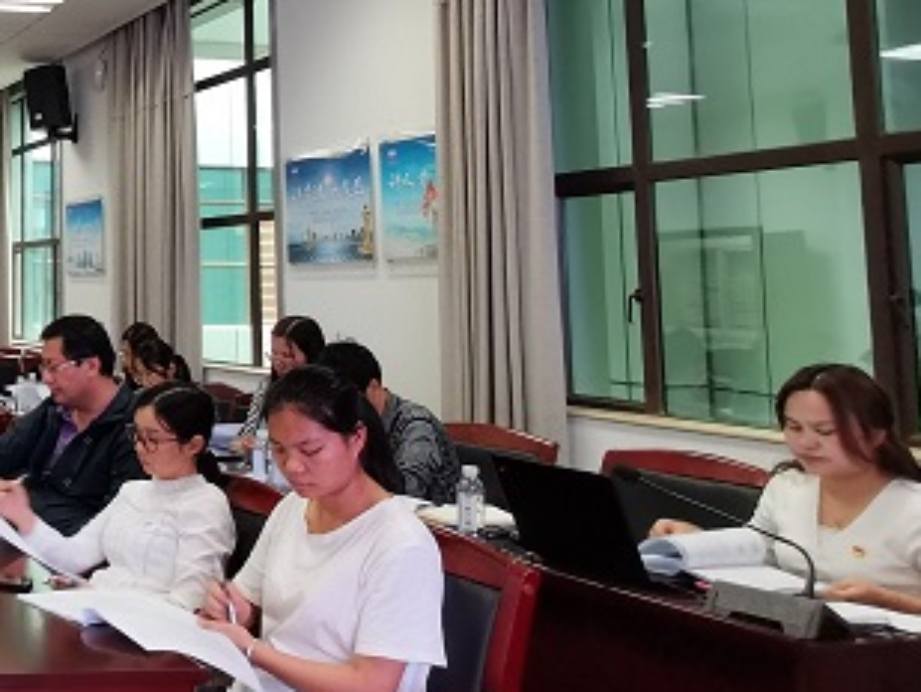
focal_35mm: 44
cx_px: -191
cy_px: 194
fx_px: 1171
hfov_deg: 34.3
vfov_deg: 32.4
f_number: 2.2
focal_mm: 2.2
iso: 320
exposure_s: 1/33.3
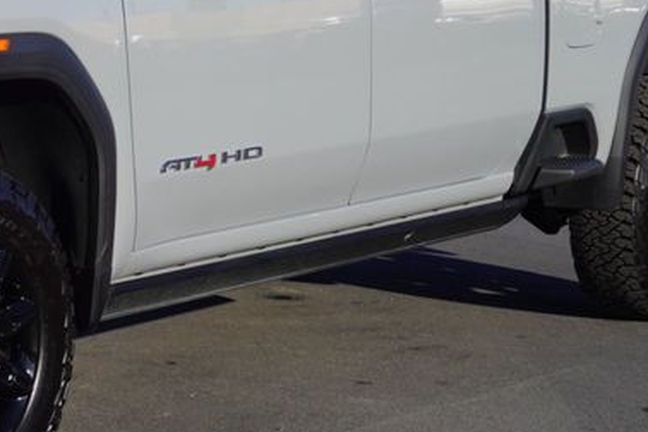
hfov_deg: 14.1
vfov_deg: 9.6
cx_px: -48
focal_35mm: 142
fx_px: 2562
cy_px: 123
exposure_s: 1/125
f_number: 11
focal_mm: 35
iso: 100
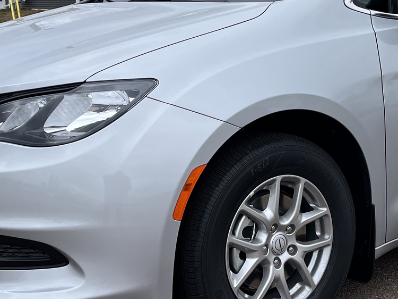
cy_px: 111
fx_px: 816
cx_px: 283
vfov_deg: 20.7
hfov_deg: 27.1
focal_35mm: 71
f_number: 1.6
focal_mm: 5.1
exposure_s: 1/3745
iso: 50
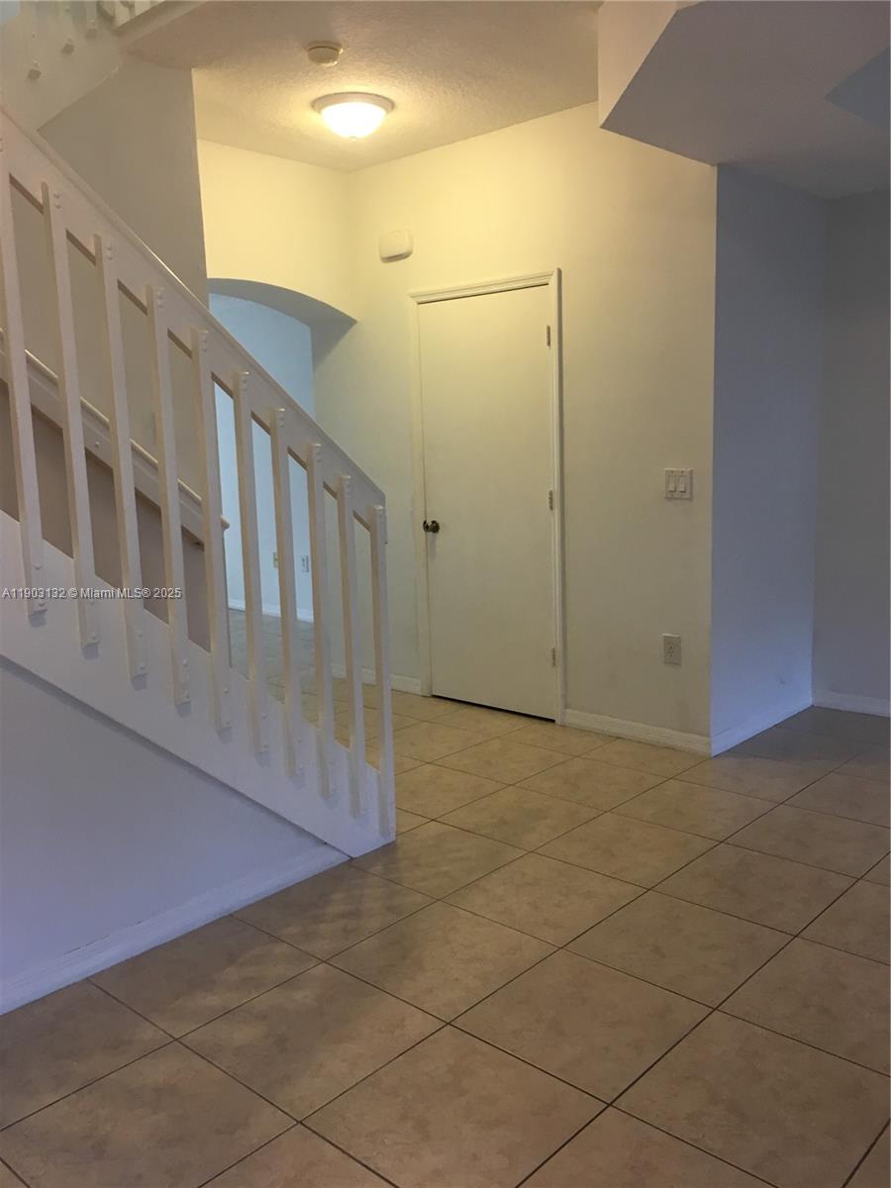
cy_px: 594
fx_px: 995
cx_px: 446
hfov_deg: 48.2
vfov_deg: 61.7
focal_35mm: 29
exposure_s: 1/30
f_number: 2.2
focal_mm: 4.15
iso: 64
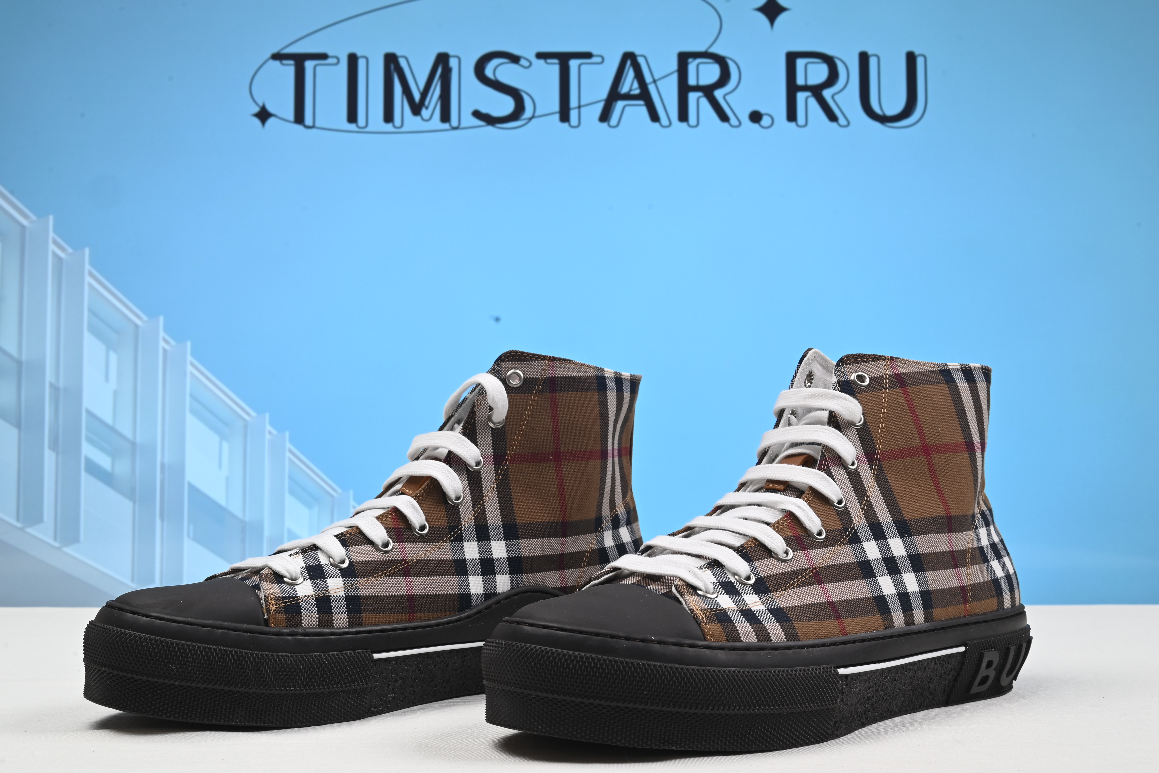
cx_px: 568
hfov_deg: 47.4
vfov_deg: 32.6
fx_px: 1320
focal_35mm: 41
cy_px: 392
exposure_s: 1/2.5
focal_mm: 40
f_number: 16
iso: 100
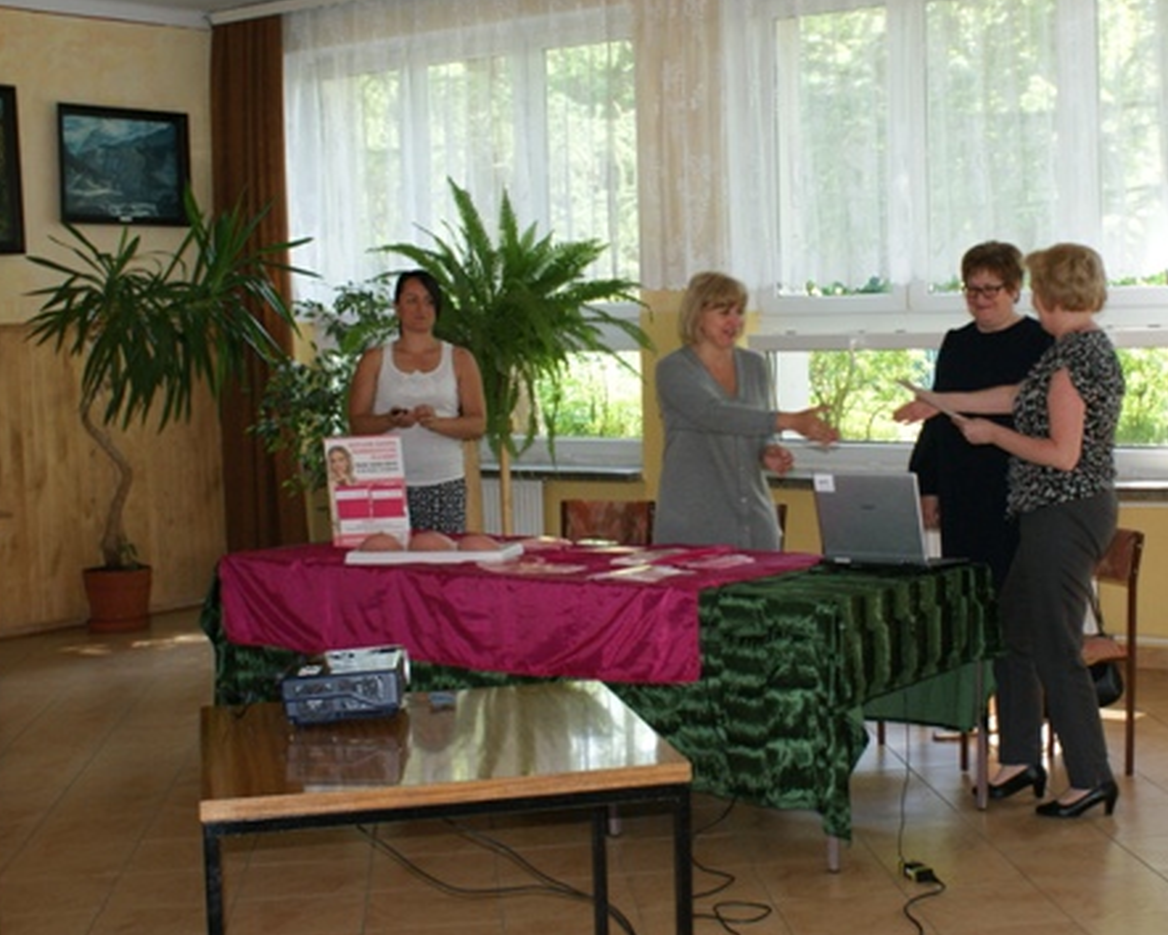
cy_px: 444
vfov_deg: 28.6
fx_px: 1833
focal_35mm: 53
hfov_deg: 34.9
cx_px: 809
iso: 400
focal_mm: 26
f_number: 5.6
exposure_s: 1/60
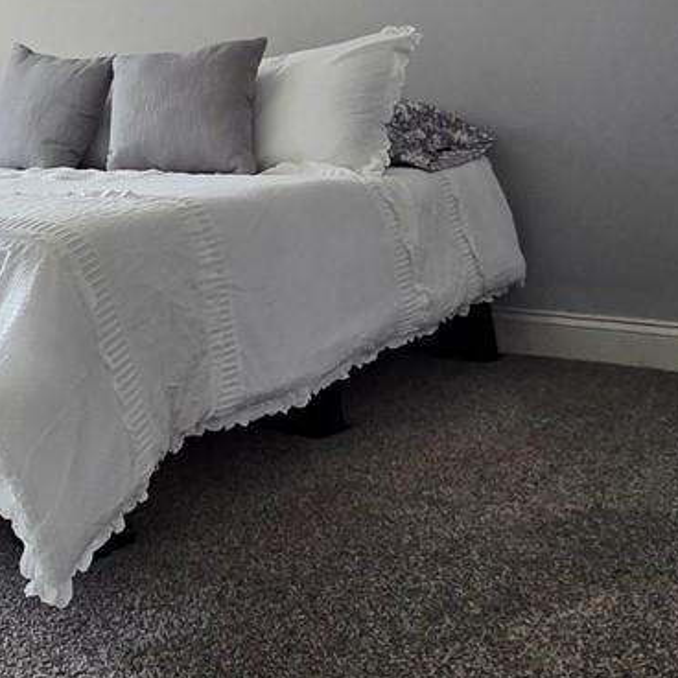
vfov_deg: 33.8
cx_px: -122
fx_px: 1108
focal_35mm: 50
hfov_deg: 29.6
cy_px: 243
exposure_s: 1/244
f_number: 2.2
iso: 50
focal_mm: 2.2
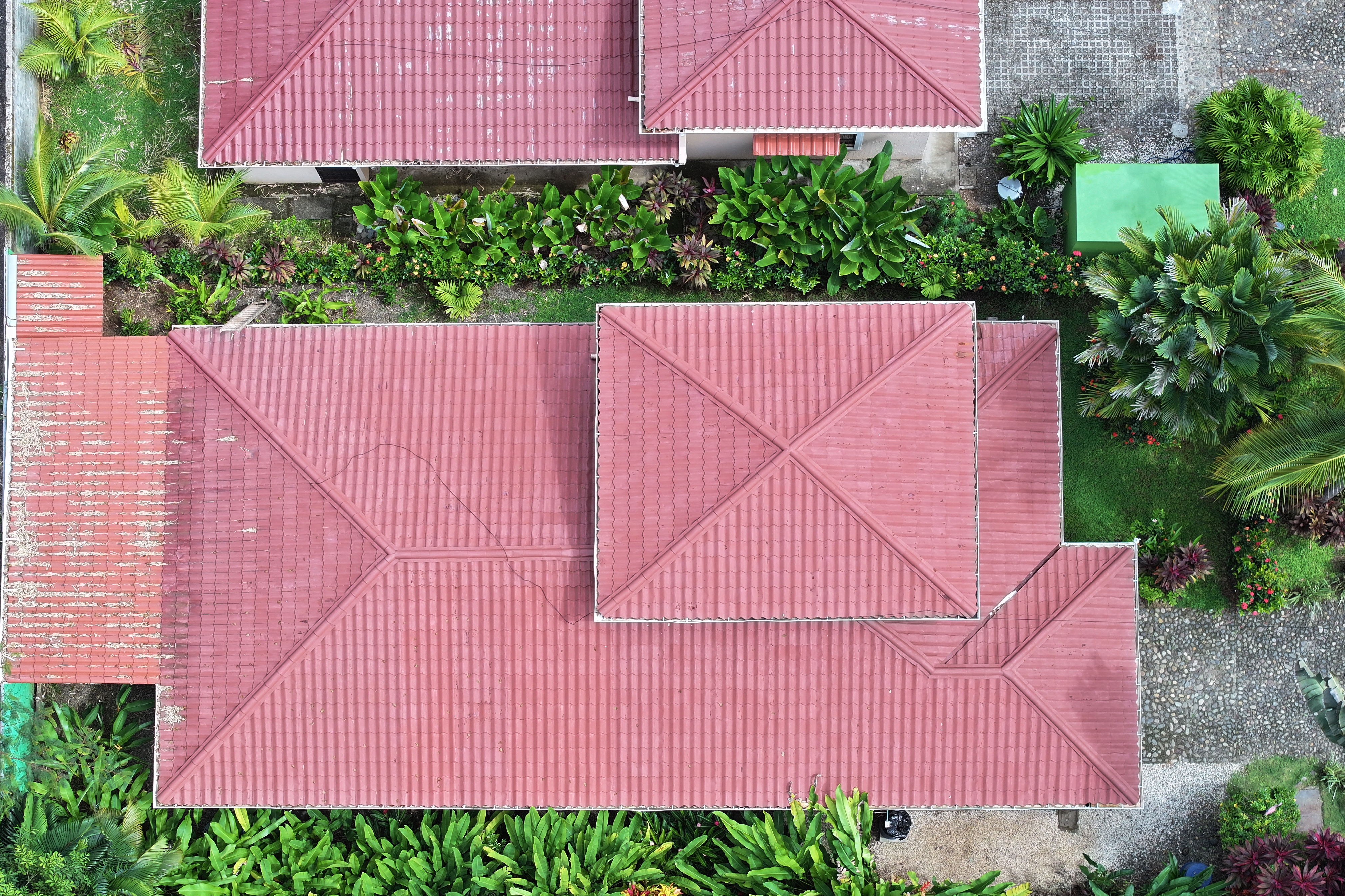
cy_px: 504
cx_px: 673
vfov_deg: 18.7
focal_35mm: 73
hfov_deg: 27.7
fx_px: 2727
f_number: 2.8
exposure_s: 1/25
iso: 100
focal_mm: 19.35
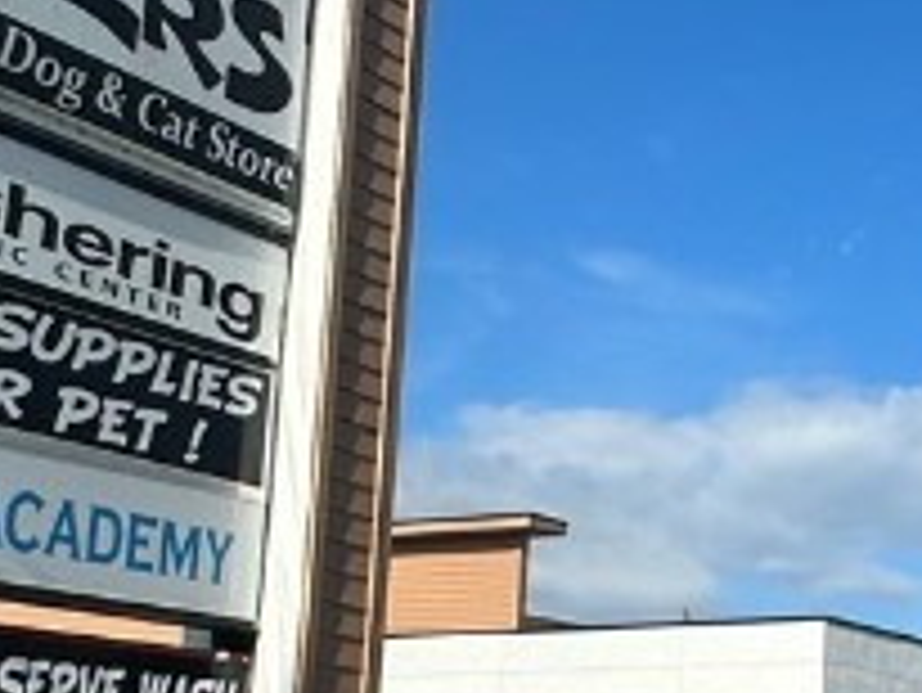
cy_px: 549
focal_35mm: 70
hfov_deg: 23.8
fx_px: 1866
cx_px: 1259
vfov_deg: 20.8
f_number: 2.2
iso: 50
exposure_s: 1/3125
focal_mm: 2.22
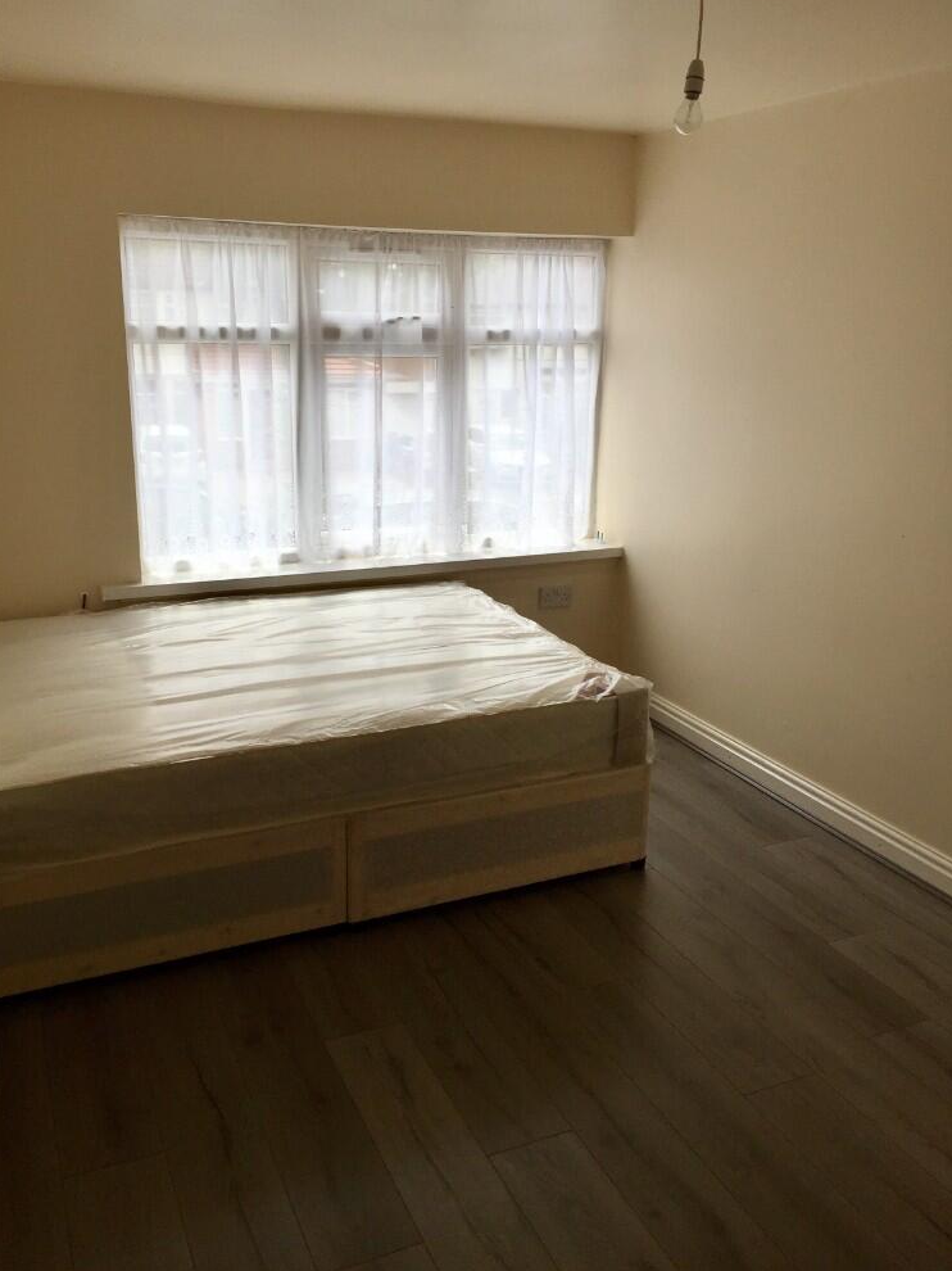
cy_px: 616
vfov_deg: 60.0
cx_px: 464
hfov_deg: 46.8
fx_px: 1101
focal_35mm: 30
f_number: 2.2
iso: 32
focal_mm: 4.15
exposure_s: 1/449
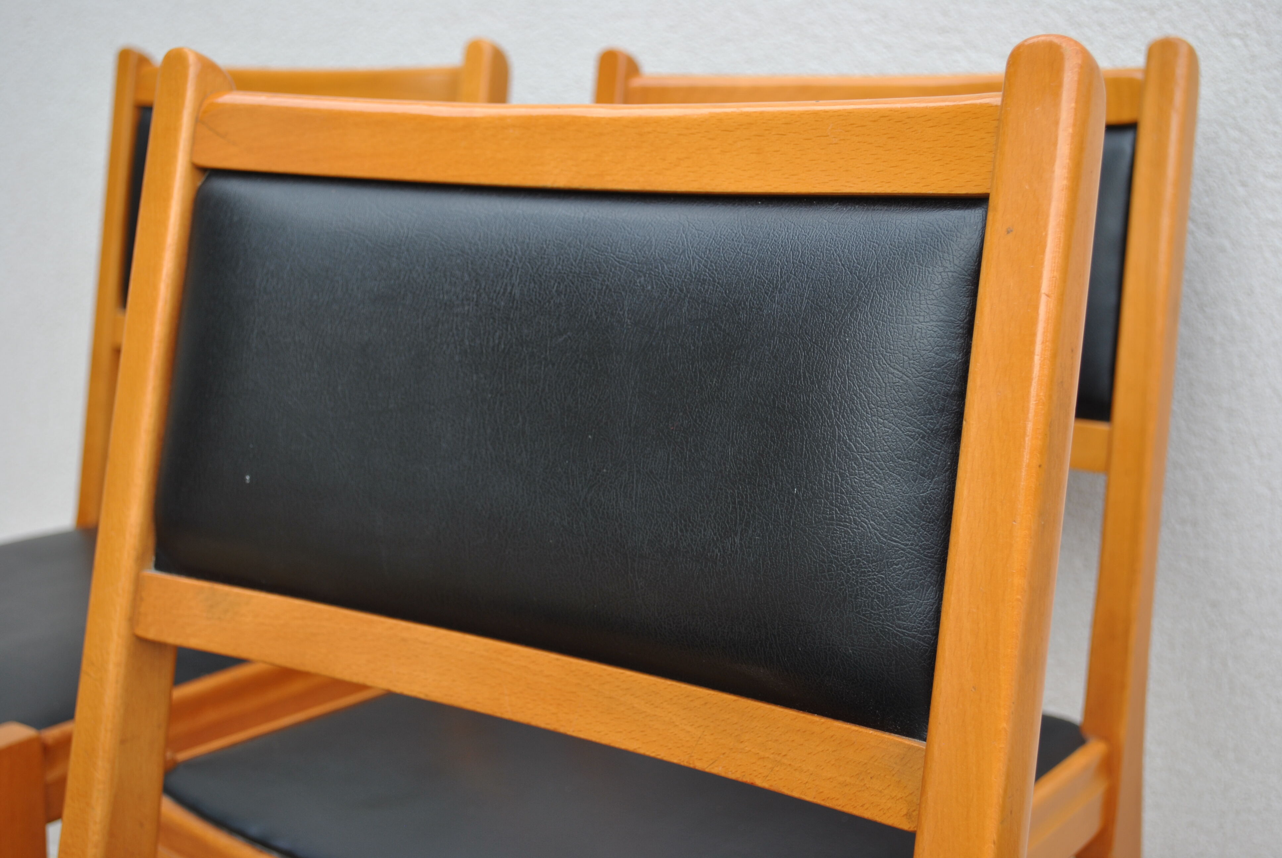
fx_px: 1872
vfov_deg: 25.8
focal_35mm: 52
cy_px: 429
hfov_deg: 37.8
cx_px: 641
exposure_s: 1/125
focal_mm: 35
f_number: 5.6
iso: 110
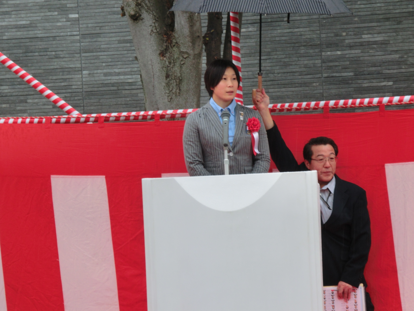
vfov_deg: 9.4
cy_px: 156
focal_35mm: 158
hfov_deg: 12.5
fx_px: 1890
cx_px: 207
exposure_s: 1/80
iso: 100
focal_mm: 27.9
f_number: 5.3
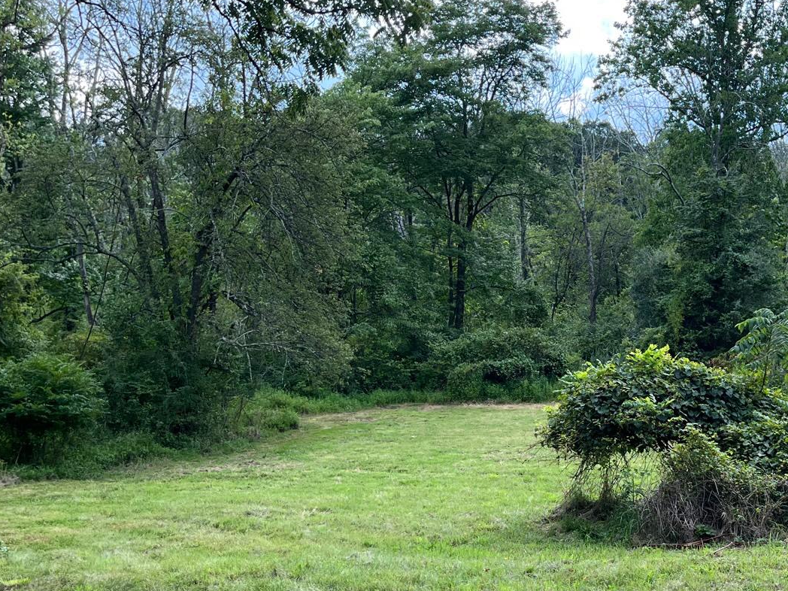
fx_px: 1138
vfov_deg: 28.8
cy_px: 415
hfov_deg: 37.0
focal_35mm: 50
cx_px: 621
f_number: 1.6
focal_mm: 5.1
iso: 50
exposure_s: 1/555
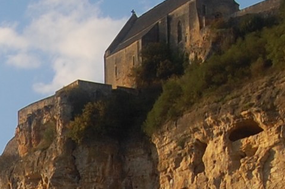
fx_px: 1337
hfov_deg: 11.9
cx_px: -61
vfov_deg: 7.9
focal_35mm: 169
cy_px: 322
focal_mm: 18
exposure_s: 1/250
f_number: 8
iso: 200
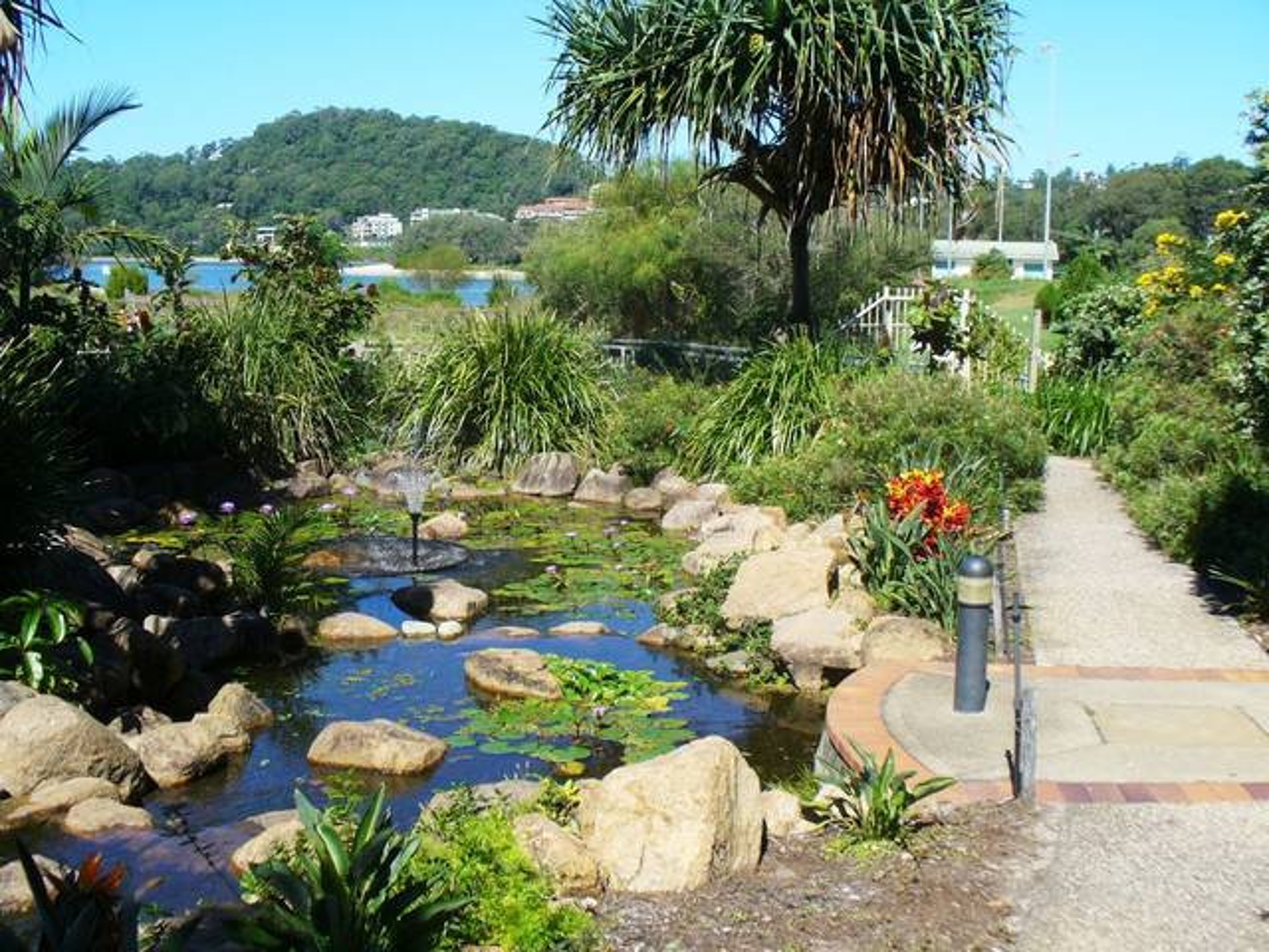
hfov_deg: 44.8
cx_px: 634
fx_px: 1540
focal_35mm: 42
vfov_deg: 34.3
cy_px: 476
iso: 80
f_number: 5.8
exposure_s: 1/250
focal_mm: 7
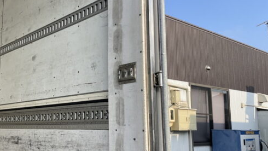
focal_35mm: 37
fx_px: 263
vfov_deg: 32.0
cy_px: 88
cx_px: 94
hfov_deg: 53.2
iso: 32
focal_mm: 4.2
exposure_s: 1/1435
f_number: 1.6
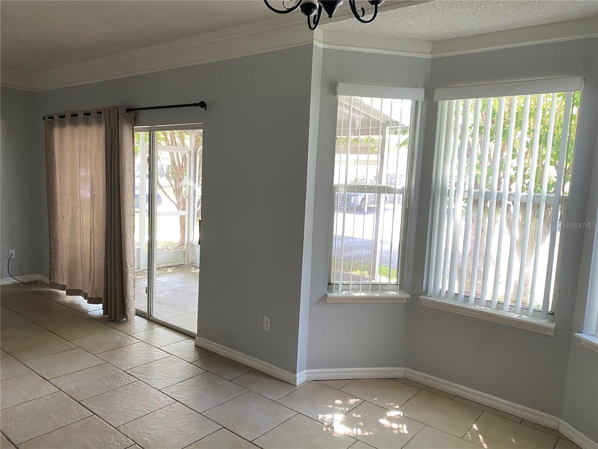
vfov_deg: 53.1
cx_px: 299
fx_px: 449
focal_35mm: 26
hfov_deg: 67.3
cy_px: 224
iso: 250
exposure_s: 1/60
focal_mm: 4.25
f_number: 1.8
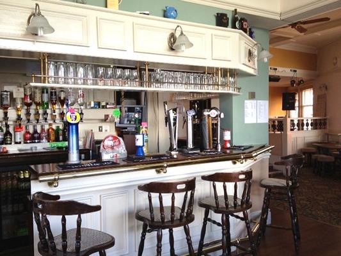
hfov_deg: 52.6
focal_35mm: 35
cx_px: 170
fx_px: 345
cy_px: 128
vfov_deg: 40.7
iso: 80
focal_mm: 4.28
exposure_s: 1/40
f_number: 2.4
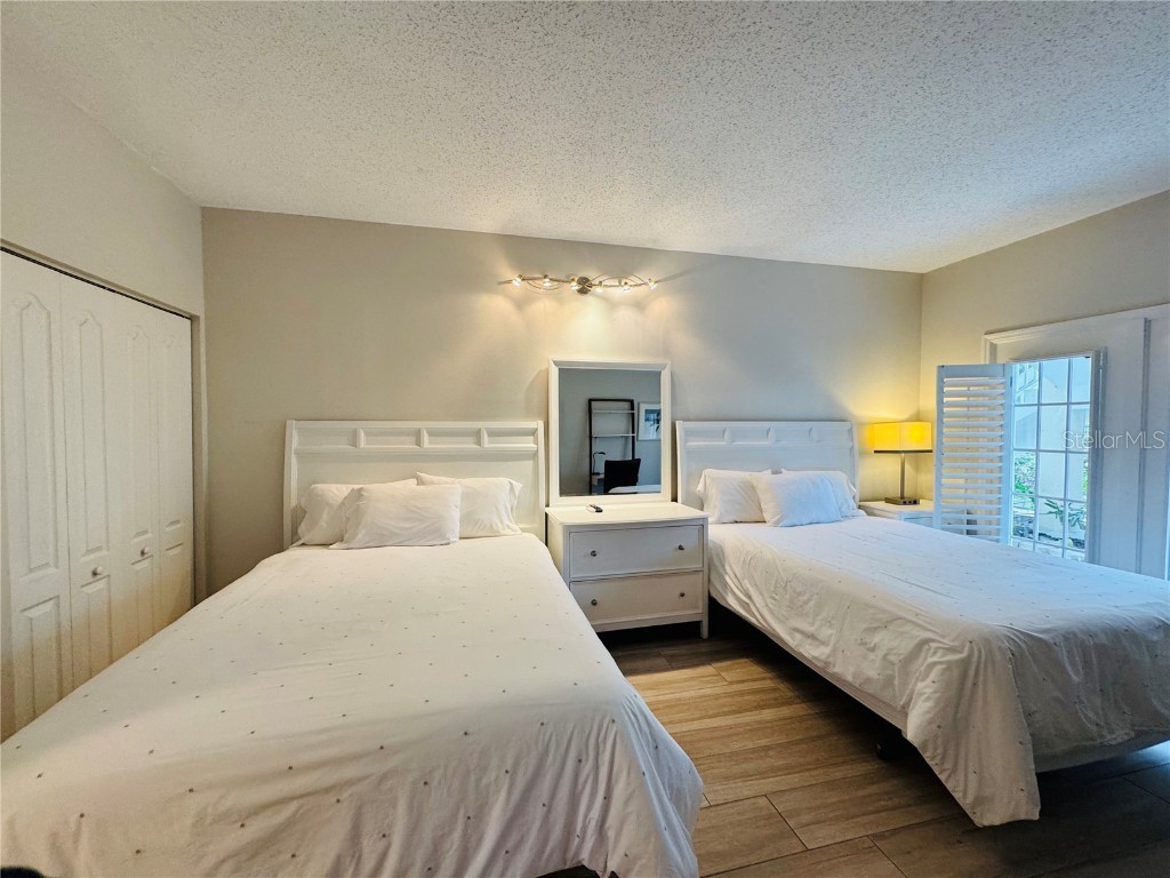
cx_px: 585
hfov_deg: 102.1
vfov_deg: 85.7
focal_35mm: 14
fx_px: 473
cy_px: 439
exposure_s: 1/120
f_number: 2.2
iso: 200
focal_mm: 2.22
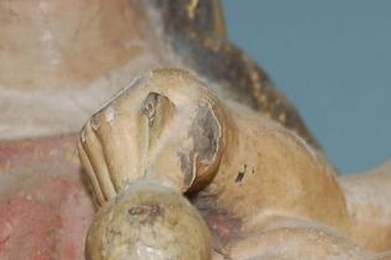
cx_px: 238
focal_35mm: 169
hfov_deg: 12.1
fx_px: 1836
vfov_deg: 8.1
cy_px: 208
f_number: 5.3
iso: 400
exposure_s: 1/60
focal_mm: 45
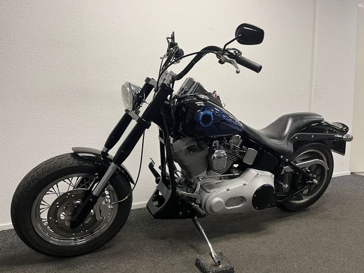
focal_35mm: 26
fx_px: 273
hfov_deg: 67.3
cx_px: 182
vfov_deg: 53.1
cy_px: 136
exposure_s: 1/50
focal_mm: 5.1
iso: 80
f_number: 1.6
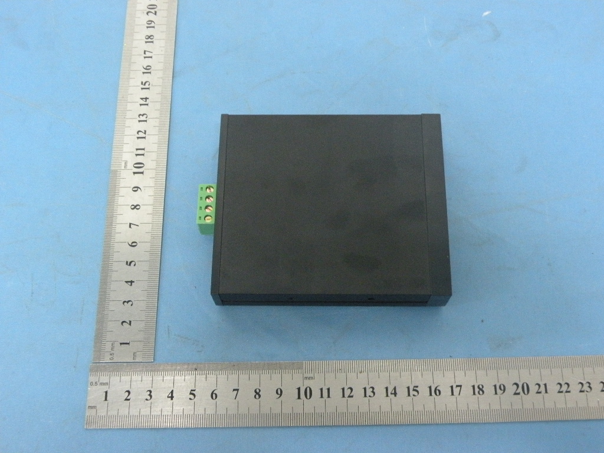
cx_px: 302
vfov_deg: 34.3
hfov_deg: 44.8
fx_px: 733
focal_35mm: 42
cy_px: 226
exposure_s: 1/11.1
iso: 400
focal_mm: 7.4
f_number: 3.2
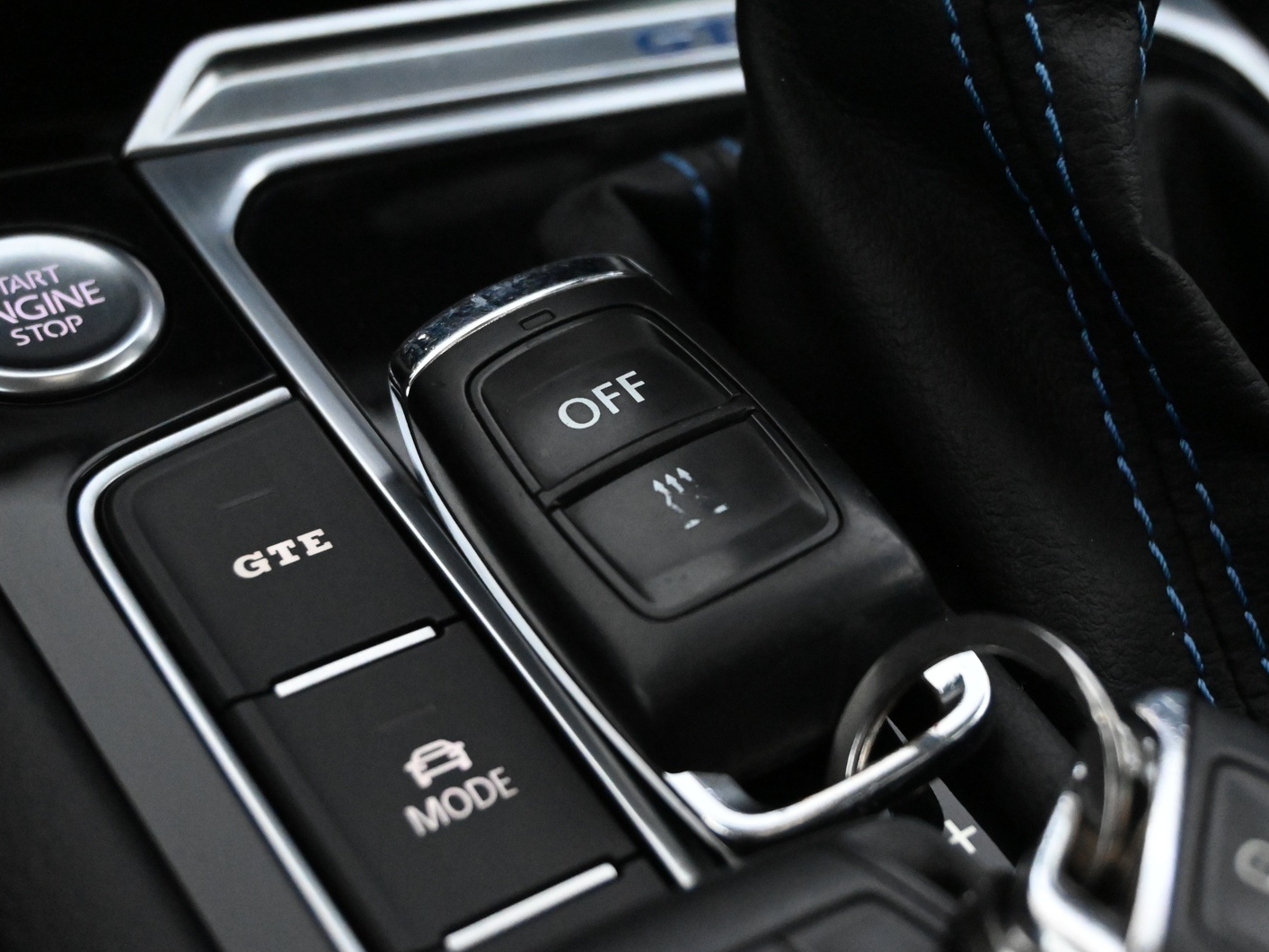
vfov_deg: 26.8
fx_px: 2000
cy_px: 484
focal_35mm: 55
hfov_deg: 35.2
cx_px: 692
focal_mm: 33
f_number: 5
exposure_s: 1/50
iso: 9000
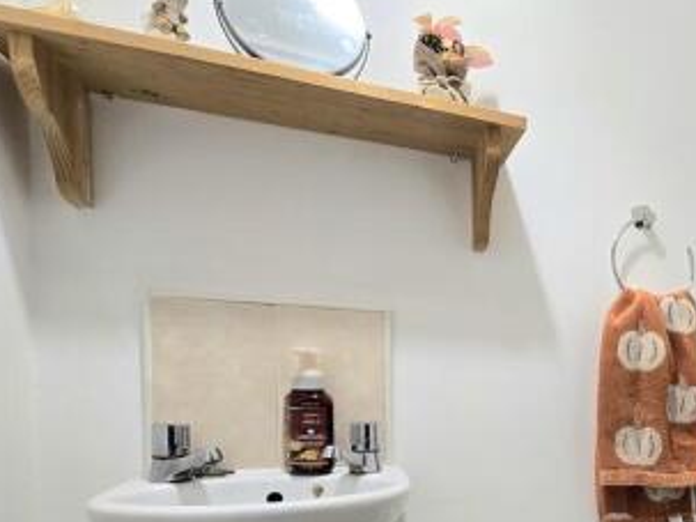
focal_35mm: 25
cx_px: 619
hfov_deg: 59.6
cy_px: 408
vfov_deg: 51.8
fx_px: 502
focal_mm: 2.2
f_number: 2.2
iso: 125
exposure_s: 1/50.3
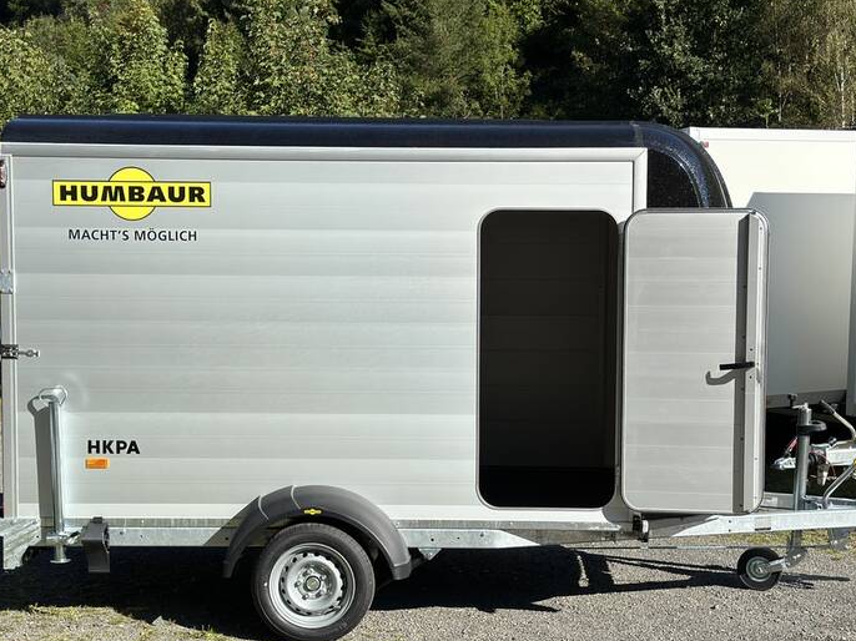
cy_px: 369
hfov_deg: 34.4
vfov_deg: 26.1
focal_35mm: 56
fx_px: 1384
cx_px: 449
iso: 100
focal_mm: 6.86
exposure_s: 1/5556
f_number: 1.78
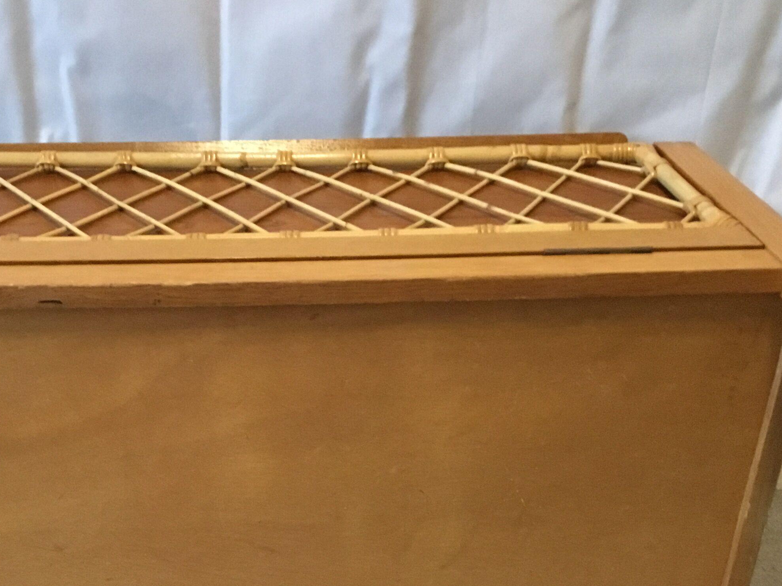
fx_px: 1152
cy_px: 480
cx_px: 259
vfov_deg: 27.9
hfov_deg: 37.1
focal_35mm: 51
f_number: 2.4
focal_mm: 3.3
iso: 250
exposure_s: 1/17
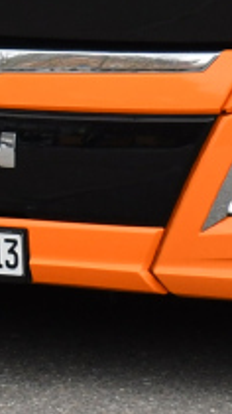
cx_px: 472
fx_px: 3689
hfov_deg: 3.6
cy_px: -324
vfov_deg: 6.3
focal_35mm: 337
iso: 640
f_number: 4.2
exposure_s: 1/1000
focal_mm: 35
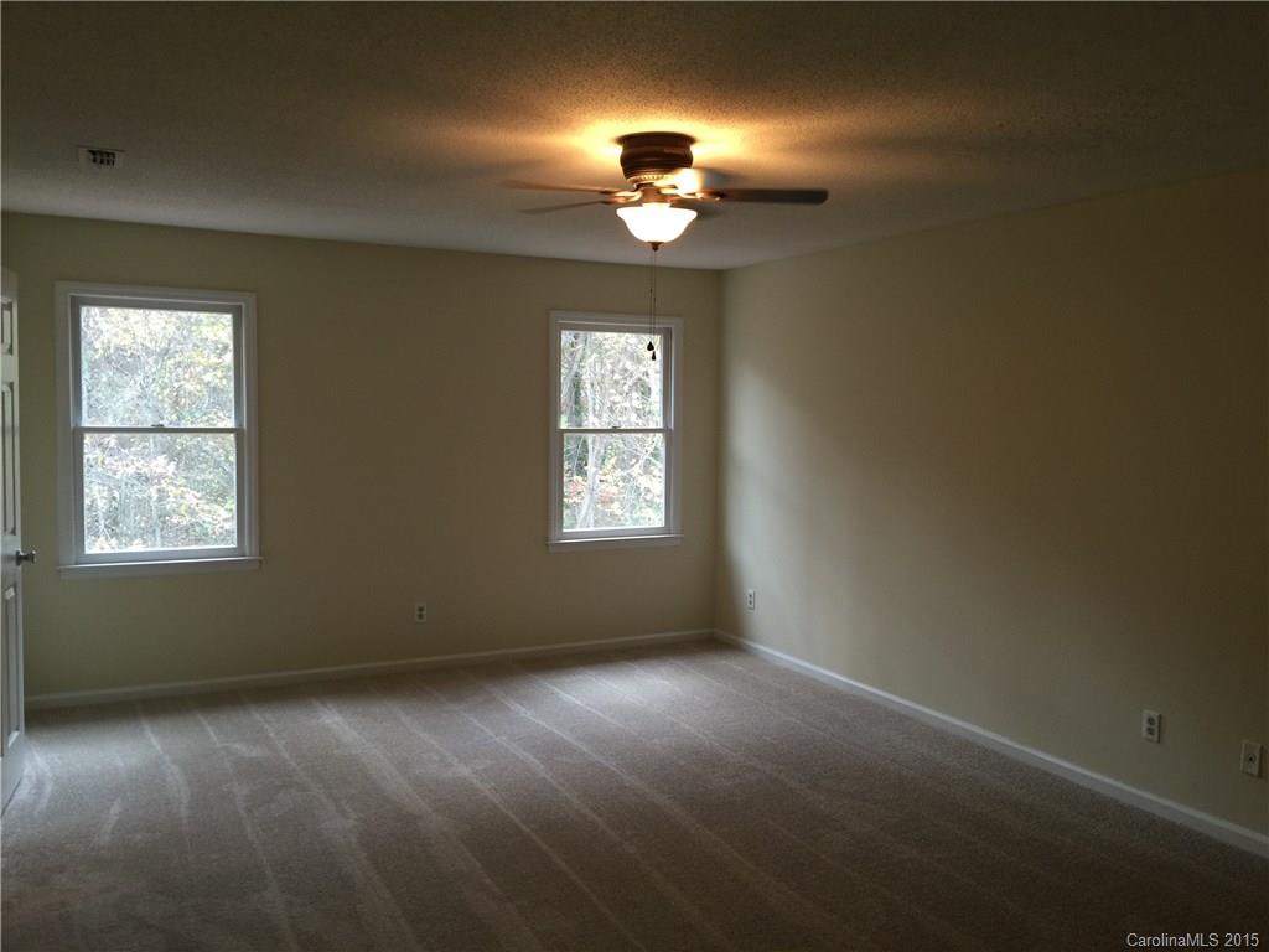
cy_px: 476
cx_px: 634
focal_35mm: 29
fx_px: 1063
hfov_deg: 61.7
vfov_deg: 48.2
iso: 32
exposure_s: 1/15
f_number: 2.2
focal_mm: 4.15
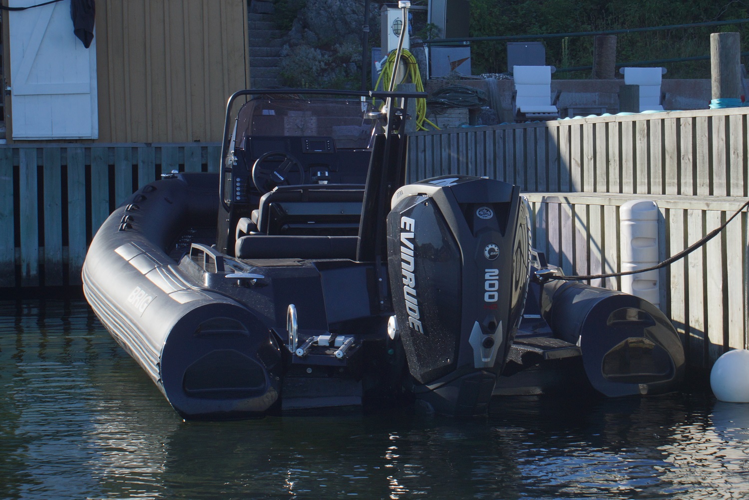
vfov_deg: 22.6
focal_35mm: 60
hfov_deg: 33.4
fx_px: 1248
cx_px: 374
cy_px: 250
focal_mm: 40
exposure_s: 1/200
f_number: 9
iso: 100
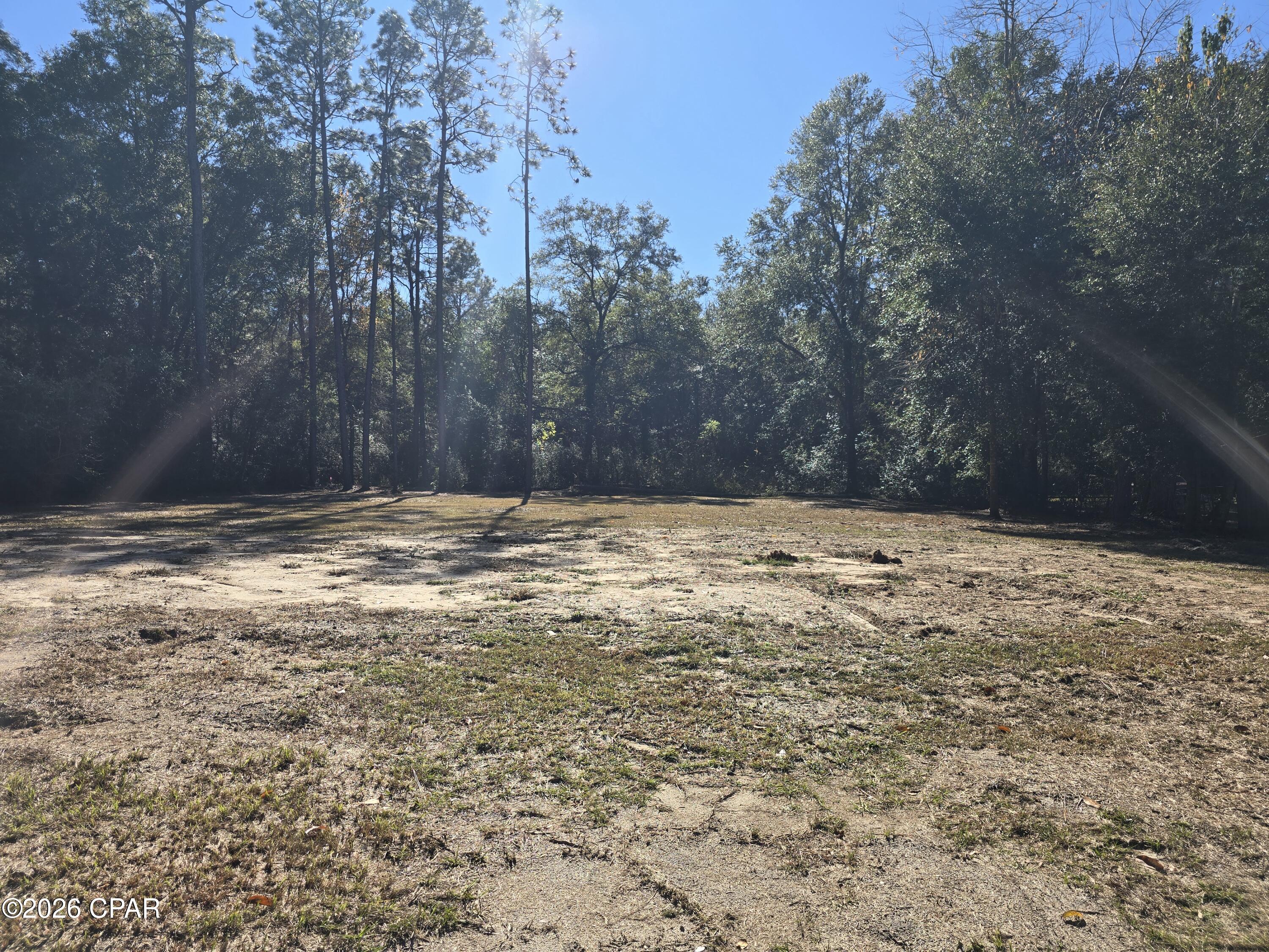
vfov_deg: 58.9
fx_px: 843
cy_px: 476
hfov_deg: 73.9
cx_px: 634
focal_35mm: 23
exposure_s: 1/812
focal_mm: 6.3
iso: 12
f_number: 1.7
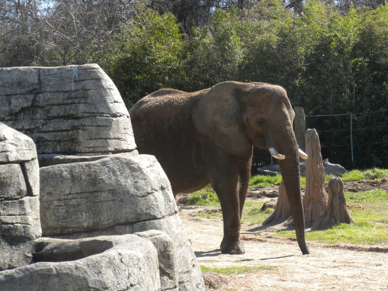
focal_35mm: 119
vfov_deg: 12.5
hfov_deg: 16.6
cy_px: 146
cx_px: 194
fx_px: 1334
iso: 154
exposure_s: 1/500
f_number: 5.1
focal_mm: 21
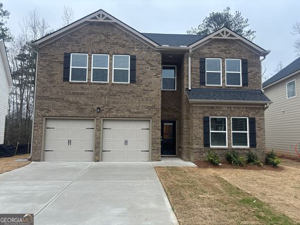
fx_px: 225
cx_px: 150
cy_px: 112
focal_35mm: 26
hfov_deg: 67.3
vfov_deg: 53.1
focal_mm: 5.96
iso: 125
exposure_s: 1/121
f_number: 1.6
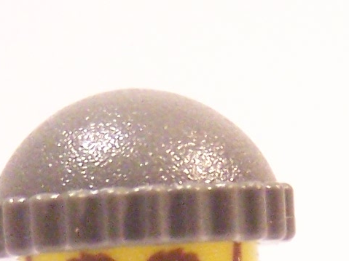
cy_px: 620
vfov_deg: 2.9
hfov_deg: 3.9
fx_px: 5100
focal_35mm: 506
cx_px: 186
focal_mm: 15.6
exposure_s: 1/45
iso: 400
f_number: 3.2
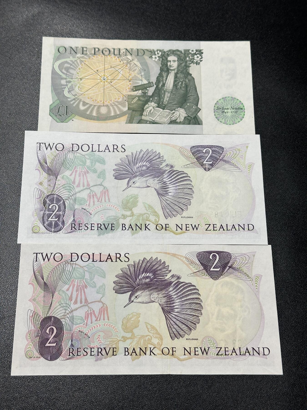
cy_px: 205
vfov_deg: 39.7
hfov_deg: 30.3
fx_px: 568
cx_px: 154
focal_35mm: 48
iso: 80
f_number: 1.78
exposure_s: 1/50
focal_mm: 6.86
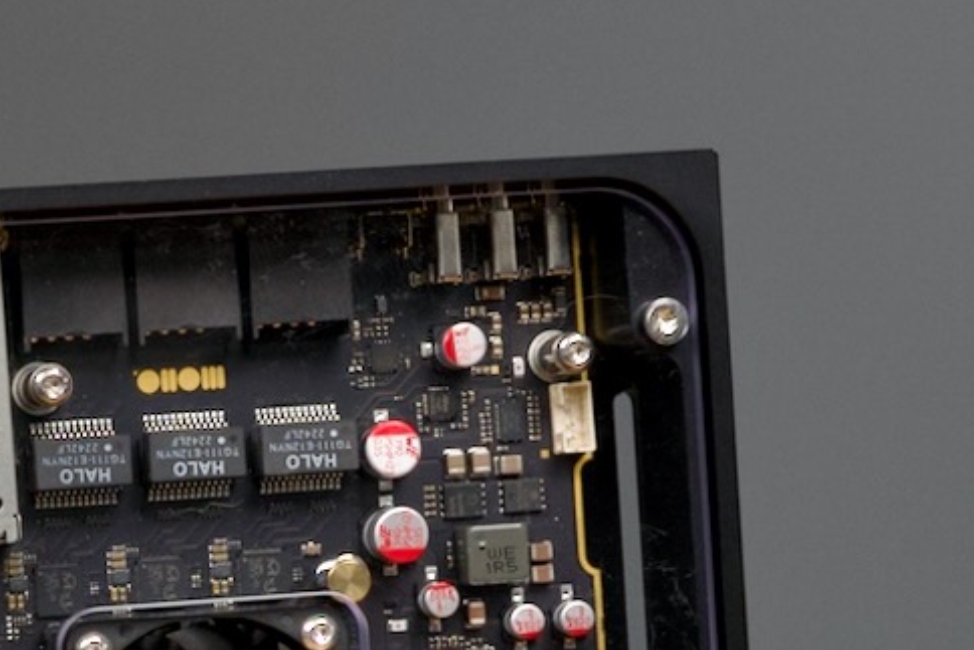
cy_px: 817
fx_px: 5250
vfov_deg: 7.0
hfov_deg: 10.6
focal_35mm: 194
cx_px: 203
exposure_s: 1/60
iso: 3200
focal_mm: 67
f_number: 14
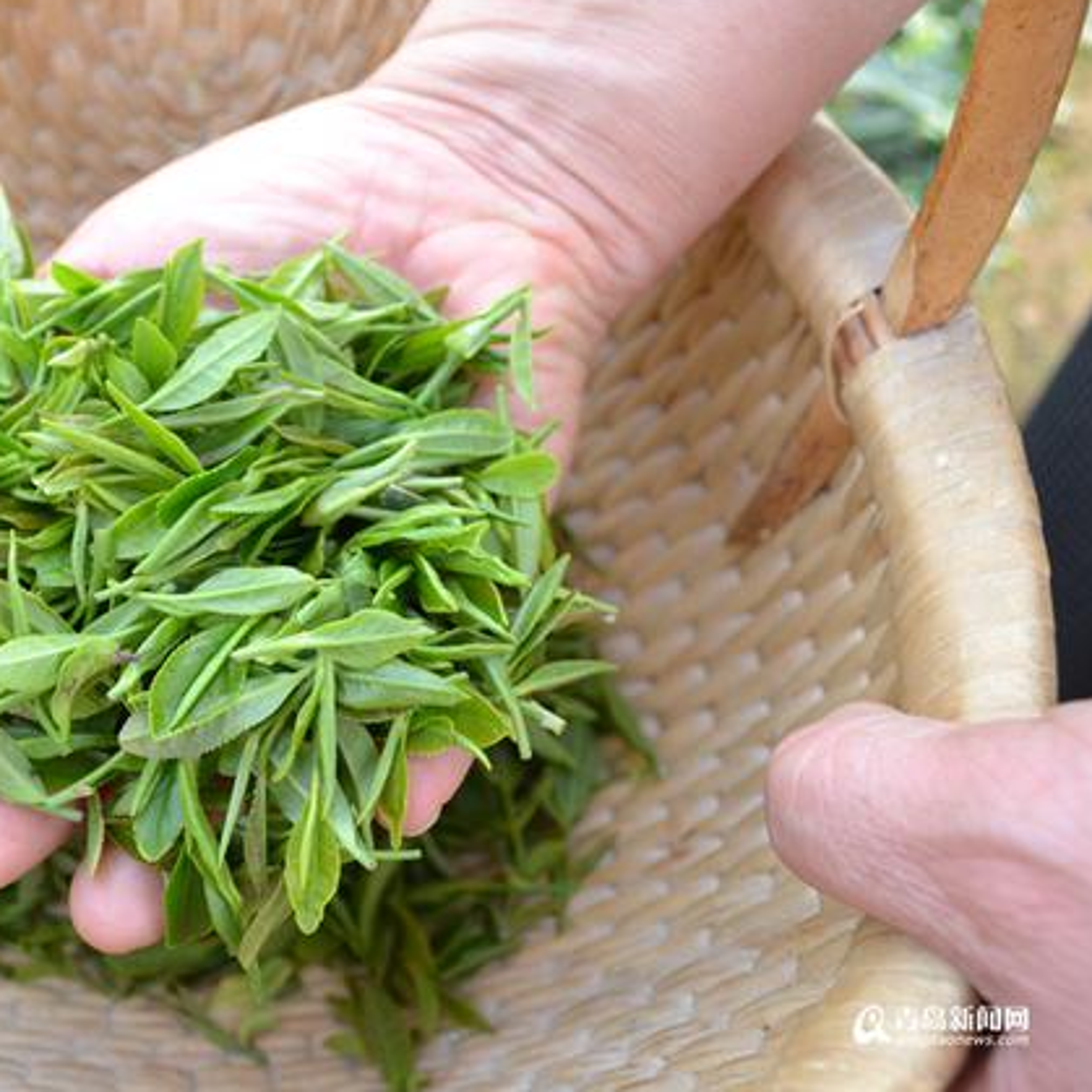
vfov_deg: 47.2
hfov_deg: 45.7
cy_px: 542
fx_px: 1249
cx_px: 281
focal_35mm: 35
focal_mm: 18
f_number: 5
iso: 400
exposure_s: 1/100
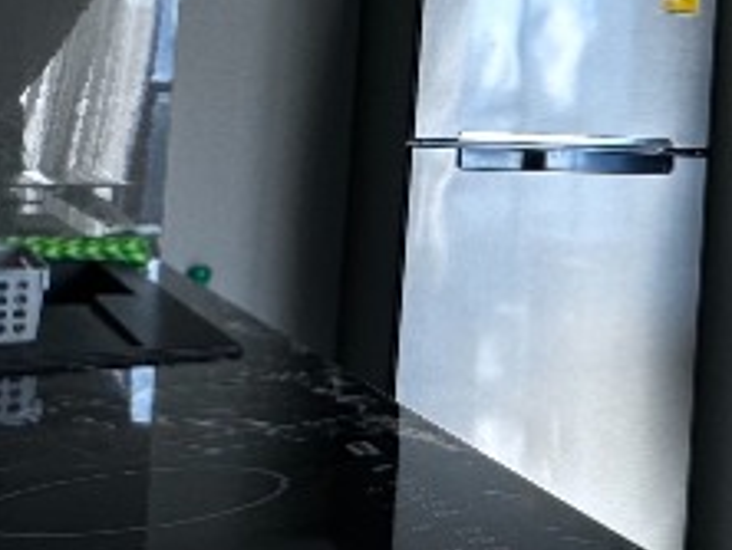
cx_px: 1246
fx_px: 1334
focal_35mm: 63
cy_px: 102
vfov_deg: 23.0
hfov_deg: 22.0
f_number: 2.2
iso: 64
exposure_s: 1/99
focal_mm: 2.22
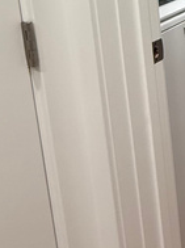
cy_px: -42
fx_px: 408
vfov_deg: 29.5
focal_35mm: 57
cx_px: 349
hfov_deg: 18.7
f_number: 2.2
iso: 320
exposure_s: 1/120
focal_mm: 2.22
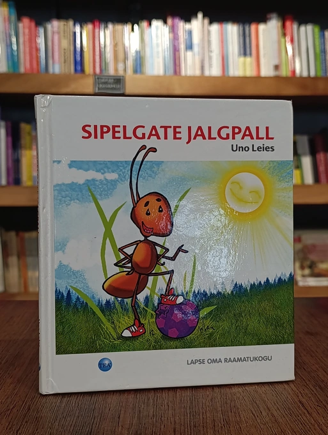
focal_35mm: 43
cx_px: 164
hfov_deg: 33.7
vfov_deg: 43.8
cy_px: 218
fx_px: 542
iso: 211
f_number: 1.65
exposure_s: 1/100
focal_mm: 6.11
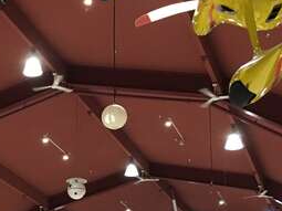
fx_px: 741
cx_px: 18
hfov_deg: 21.0
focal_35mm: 91
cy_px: 252
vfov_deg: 15.6
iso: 125
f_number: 2.2
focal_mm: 4.15
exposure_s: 1/30
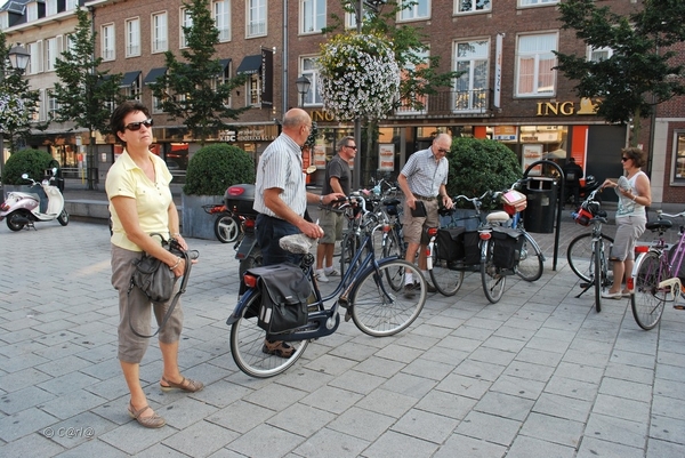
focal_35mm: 27
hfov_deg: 67.3
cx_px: 342
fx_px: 514
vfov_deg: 48.0
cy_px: 229
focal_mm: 18
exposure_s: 1/125
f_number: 5.6
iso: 200
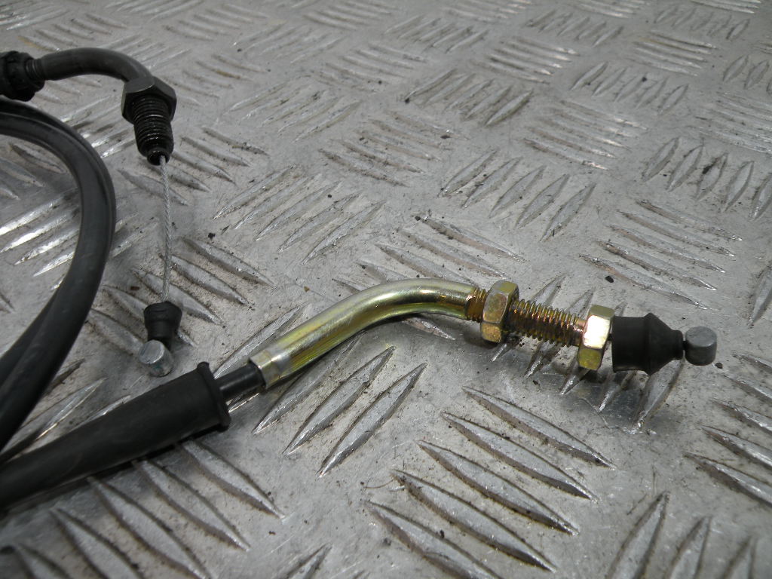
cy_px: 290
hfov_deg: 65.3
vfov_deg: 51.4
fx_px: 602
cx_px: 386
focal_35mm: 27
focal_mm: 4.7
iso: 64
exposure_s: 1/73.6
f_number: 3.2
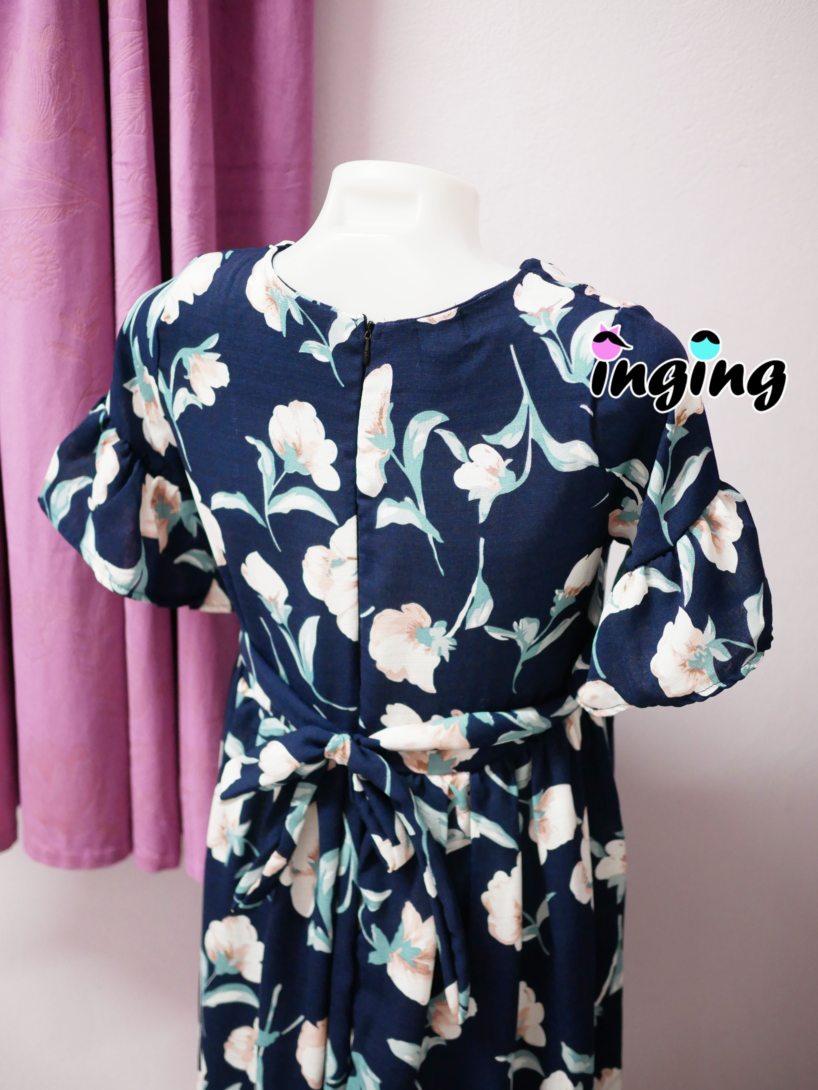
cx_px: 409
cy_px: 545
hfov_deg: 29.1
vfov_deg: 38.2
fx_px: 1574
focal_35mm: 50
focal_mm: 25
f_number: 1.8
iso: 1000
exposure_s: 1/60
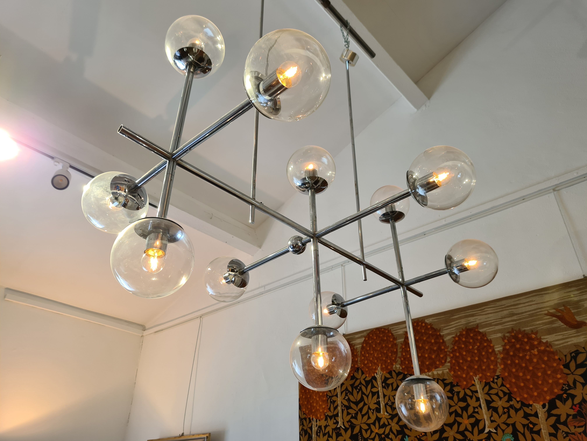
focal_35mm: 26
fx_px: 441
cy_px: 220
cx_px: 294
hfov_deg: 67.3
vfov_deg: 53.1
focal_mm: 5.4
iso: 50
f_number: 1.8
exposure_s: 1/50
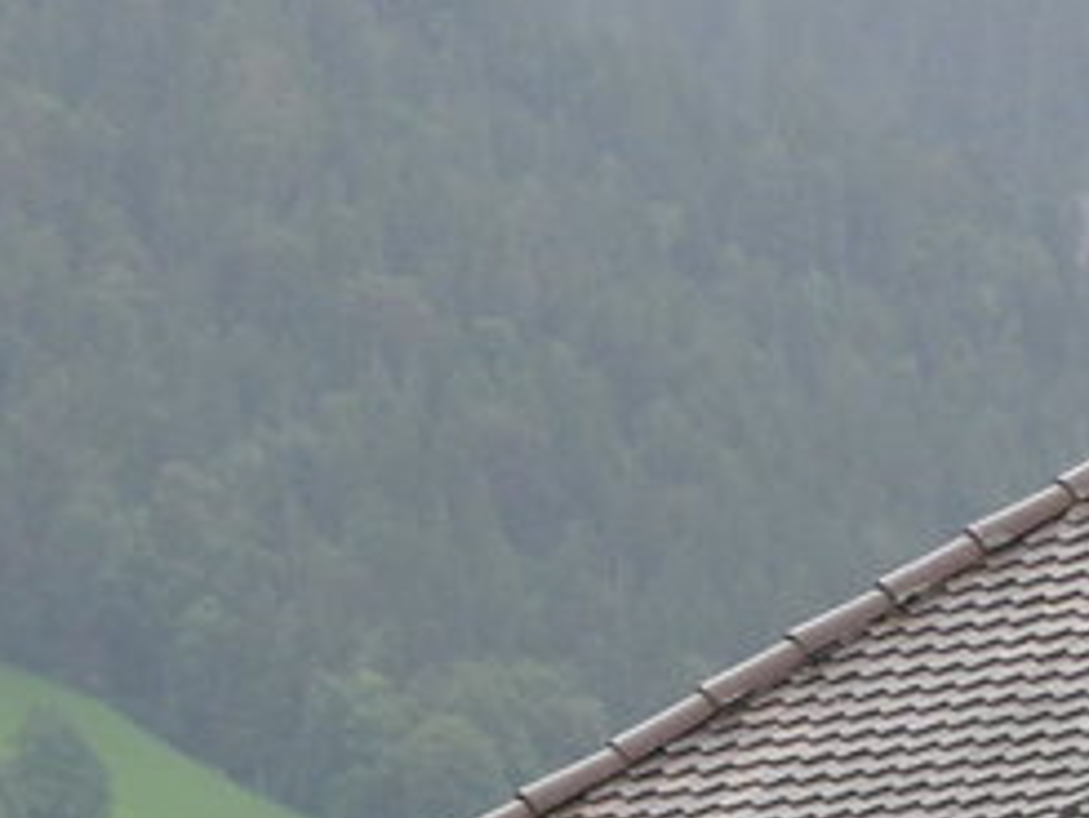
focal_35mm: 441
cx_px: -364
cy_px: 1738
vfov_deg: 3.3
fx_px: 13880
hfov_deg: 4.5
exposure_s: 1/80
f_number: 4.6
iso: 125
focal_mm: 18
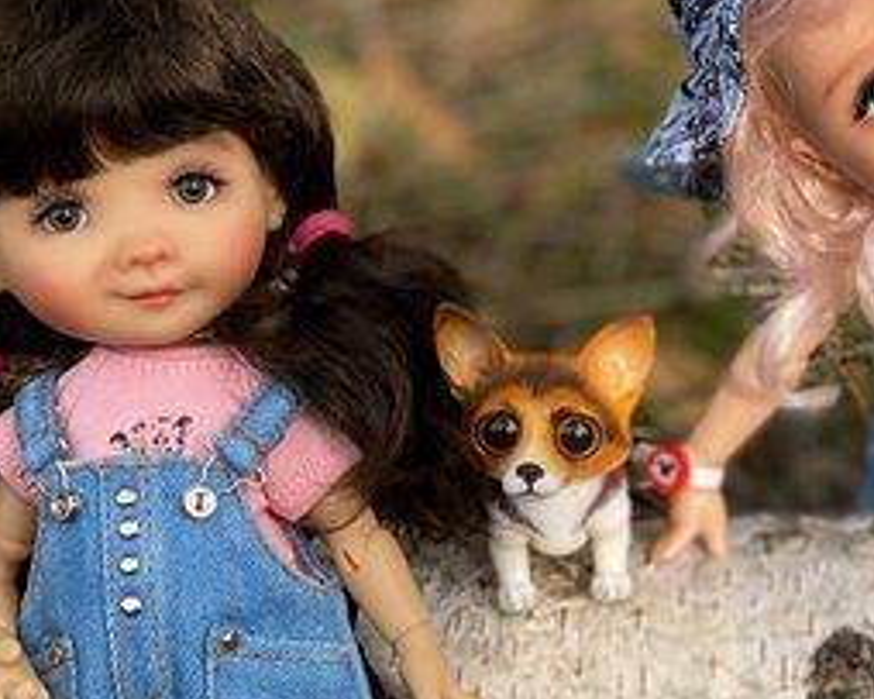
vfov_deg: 10.3
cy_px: 461
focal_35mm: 150
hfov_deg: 12.6
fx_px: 3879
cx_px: 957
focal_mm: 6
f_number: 2
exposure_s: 1/122
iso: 20
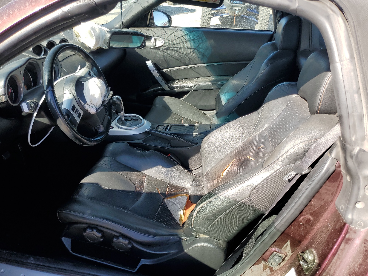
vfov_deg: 53.1
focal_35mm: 26
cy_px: 138
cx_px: 184
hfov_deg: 67.3
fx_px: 276
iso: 50
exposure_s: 1/667
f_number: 1.5
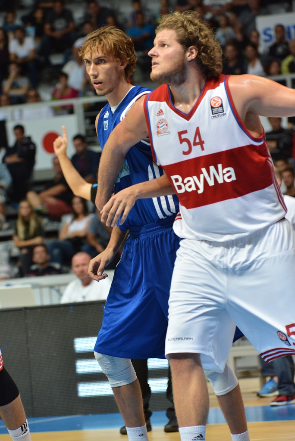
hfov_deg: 6.9
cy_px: 220
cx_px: 148
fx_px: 2455
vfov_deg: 10.3
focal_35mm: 200
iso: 2500
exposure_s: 1/320
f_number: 6.3
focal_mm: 200
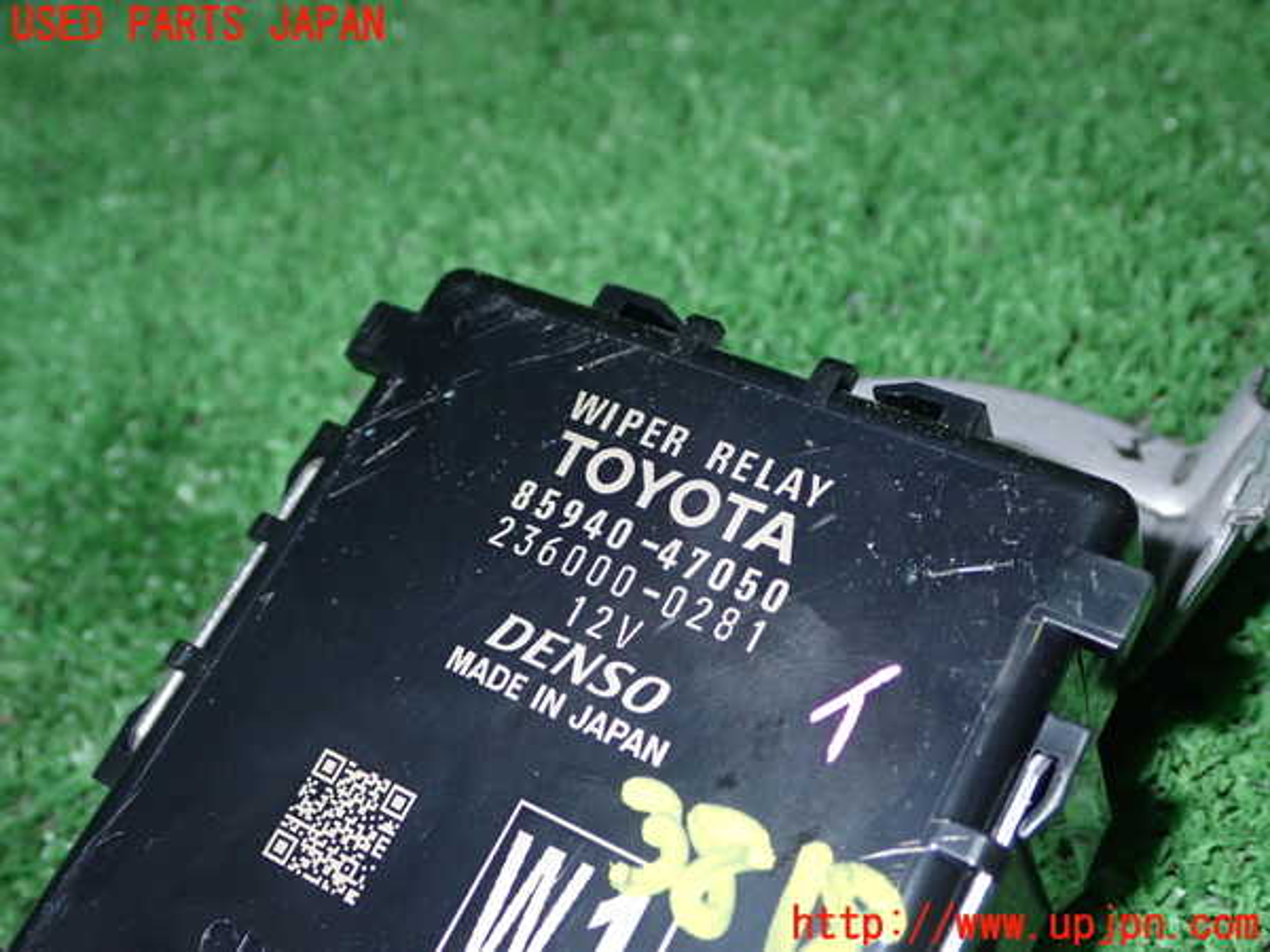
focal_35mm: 47
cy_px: 476
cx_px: 635
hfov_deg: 40.4
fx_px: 1724
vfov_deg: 30.9
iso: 320
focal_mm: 8.4
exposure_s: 1/50
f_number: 9
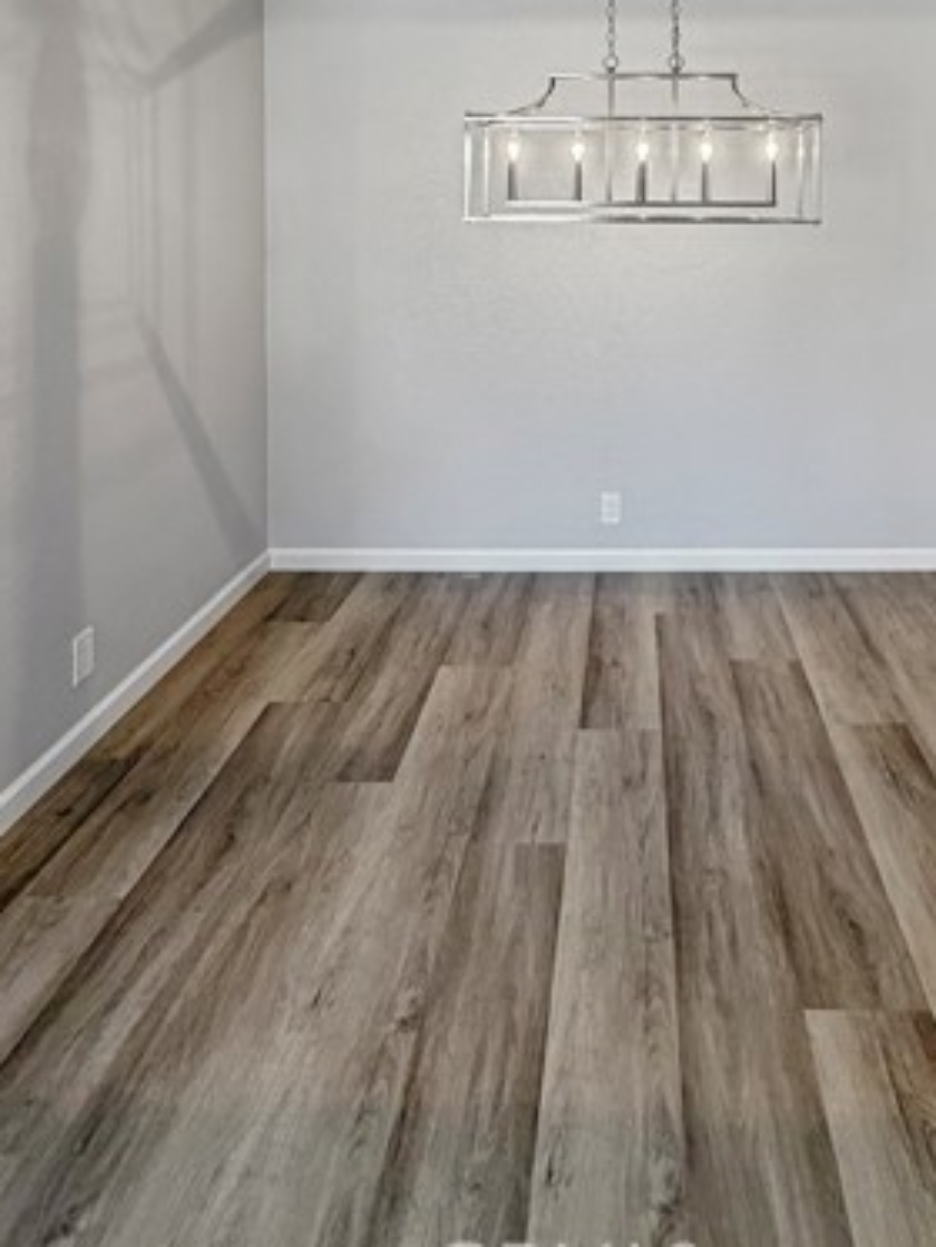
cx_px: 675
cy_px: 251
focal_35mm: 24
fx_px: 865
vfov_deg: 65.2
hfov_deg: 54.8
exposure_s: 1/120
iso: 200
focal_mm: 2.22
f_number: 2.2
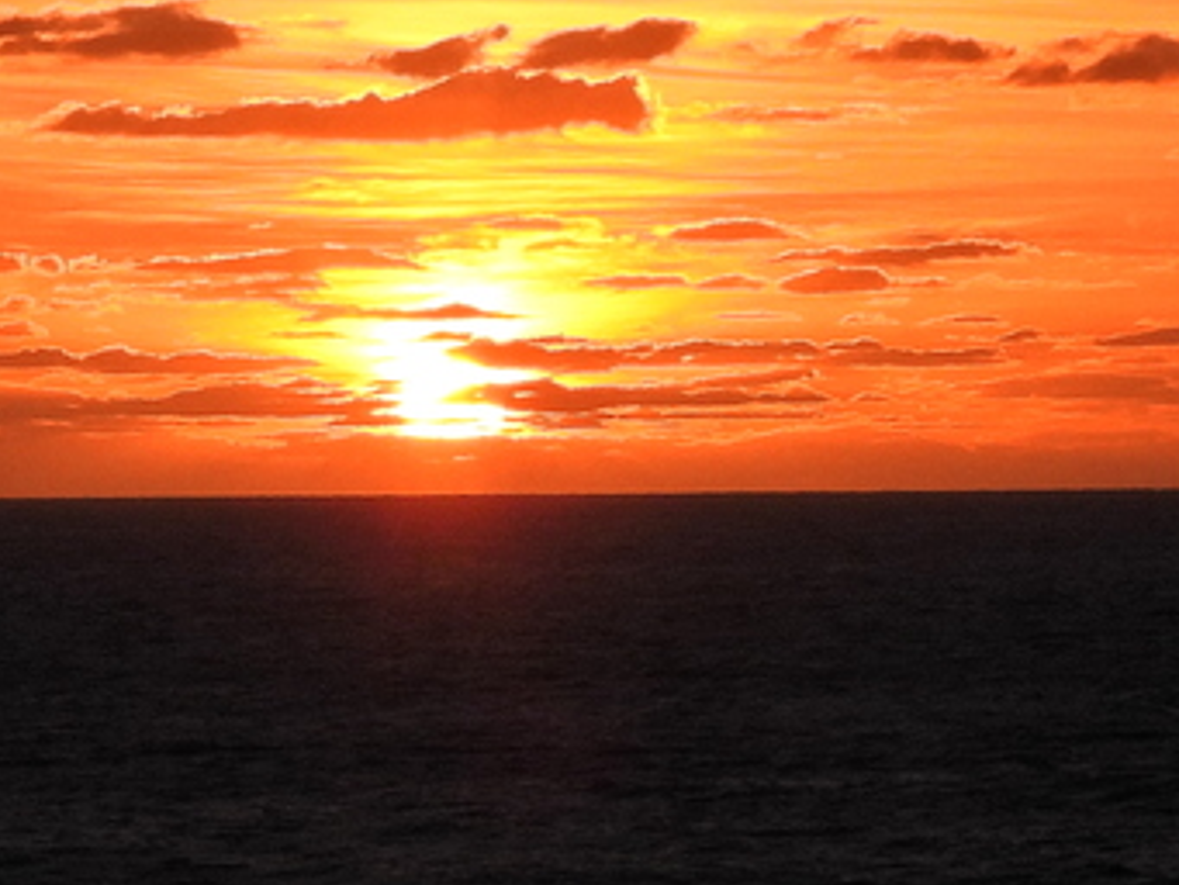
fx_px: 10221
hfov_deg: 6.6
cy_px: 539
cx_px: 470
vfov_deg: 5.0
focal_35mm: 300
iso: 100
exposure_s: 1/1600
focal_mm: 14.3
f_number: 4
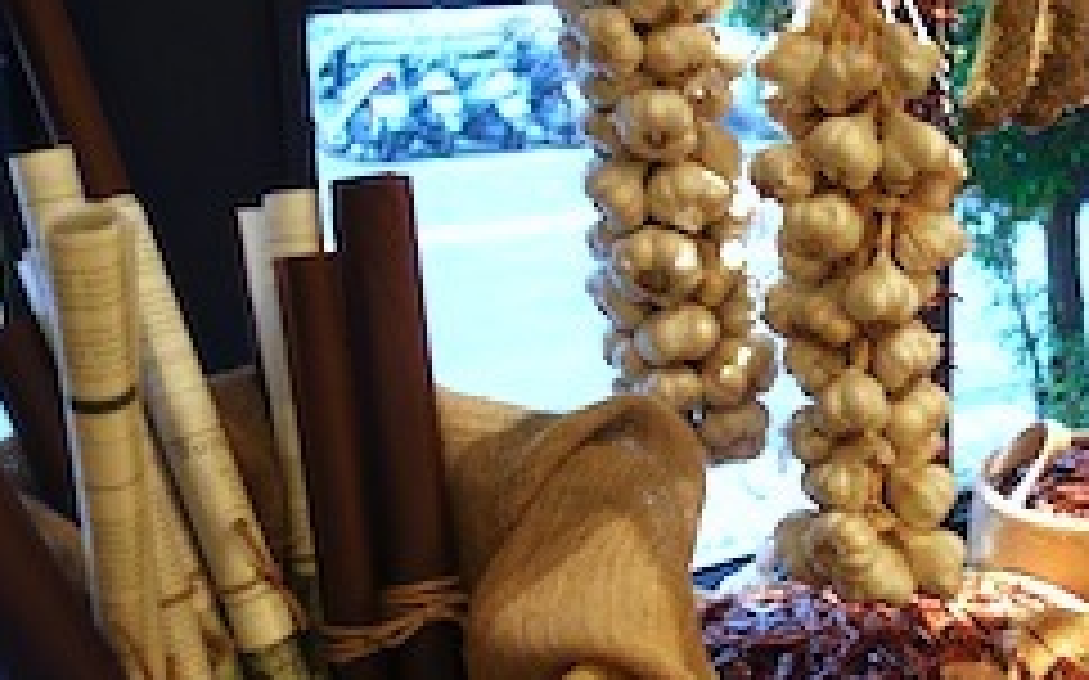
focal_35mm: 53
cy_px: 216
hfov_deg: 36.7
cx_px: 896
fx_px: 1572
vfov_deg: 24.2
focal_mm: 10.4
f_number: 1.8
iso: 200
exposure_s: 1/30
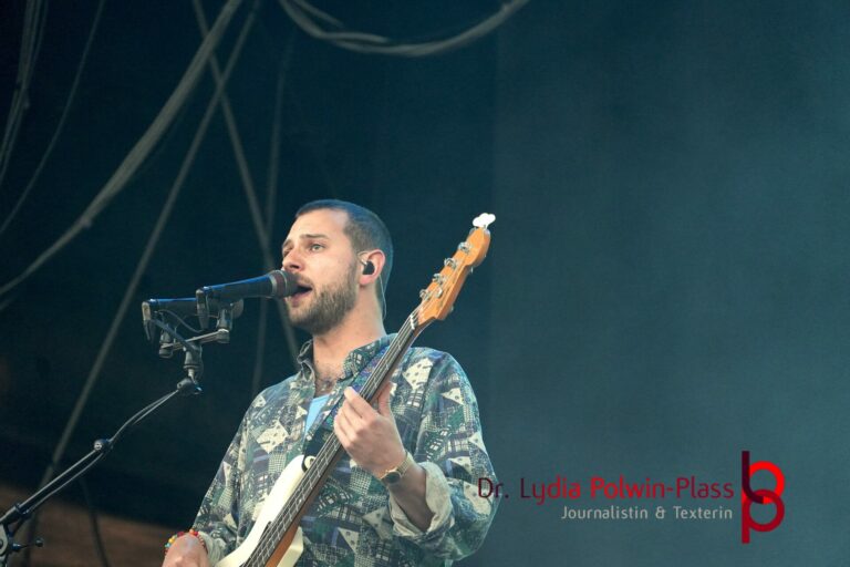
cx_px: 425
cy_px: 284
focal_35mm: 250
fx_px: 5914
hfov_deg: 8.2
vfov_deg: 5.5
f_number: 6.3
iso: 2000
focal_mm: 167
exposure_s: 1/320
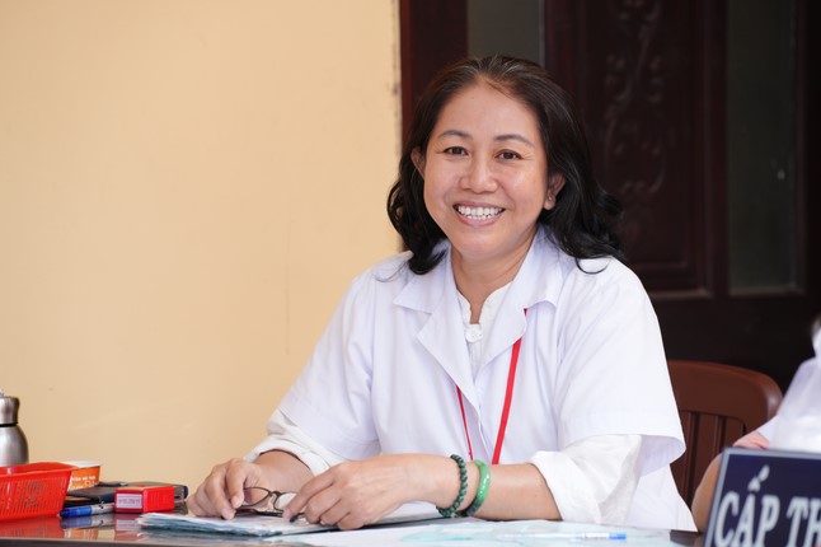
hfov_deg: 13.6
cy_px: 274
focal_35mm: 151
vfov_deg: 9.1
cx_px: 409
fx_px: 3442
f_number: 4.5
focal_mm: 150
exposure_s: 1/100
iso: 500
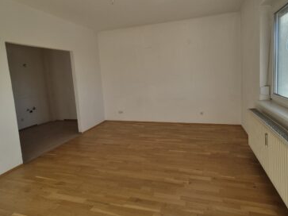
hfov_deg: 90.6
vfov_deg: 74.1
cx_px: 162
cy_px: 89
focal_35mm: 17
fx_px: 141
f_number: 2.2
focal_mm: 2.2
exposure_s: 1/718
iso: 100
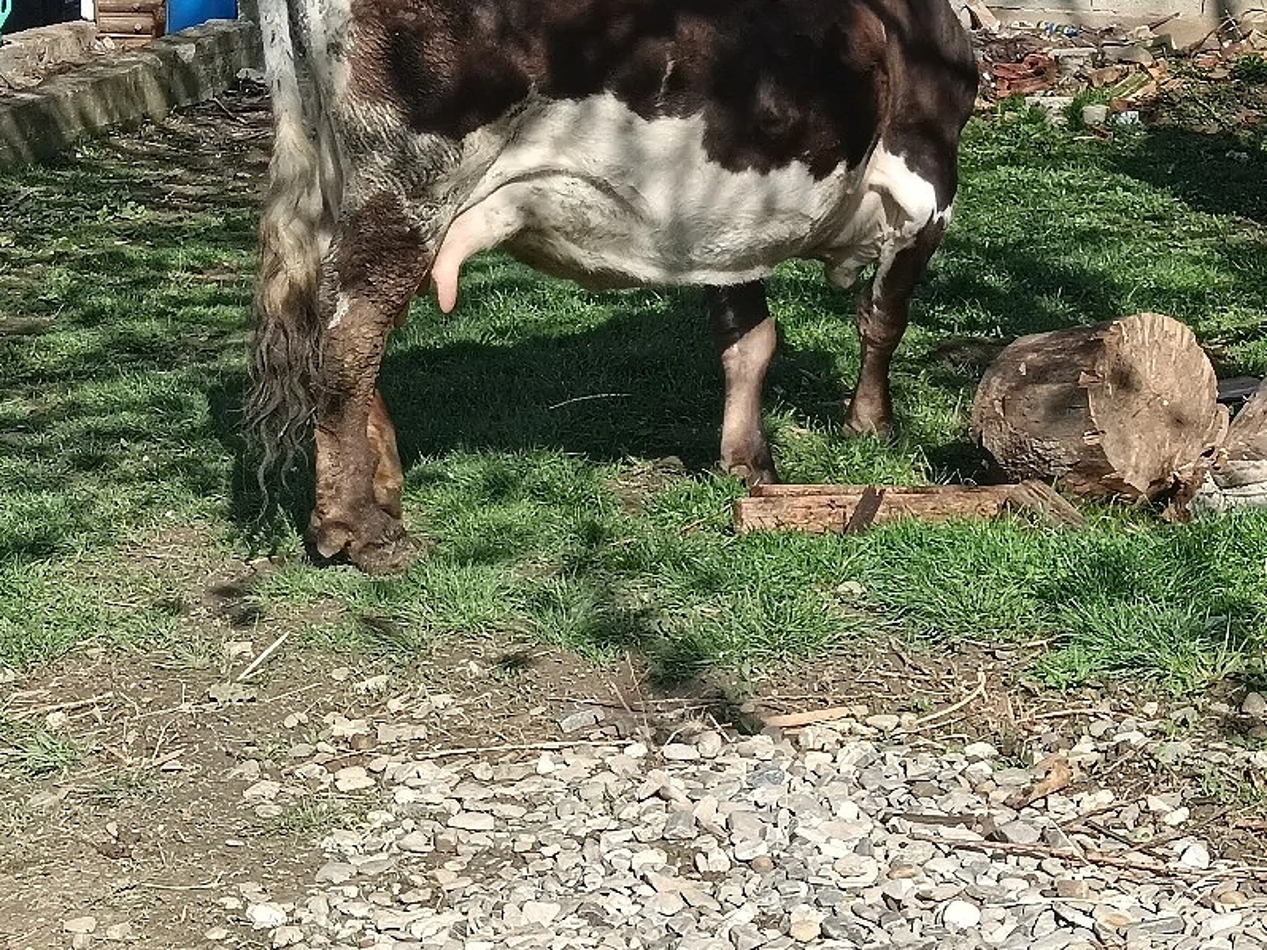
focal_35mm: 94
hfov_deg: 20.9
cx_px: 727
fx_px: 3440
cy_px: 357
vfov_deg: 15.7
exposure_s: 1/625
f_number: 1.9
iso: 100
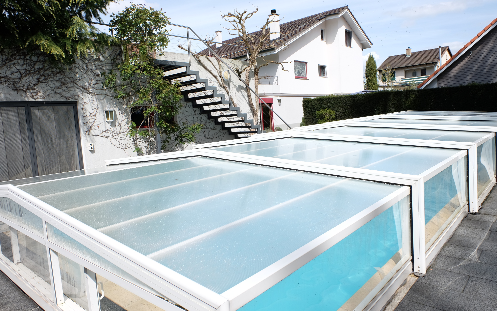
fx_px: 339
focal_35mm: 25
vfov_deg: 49.3
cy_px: 152
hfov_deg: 72.5
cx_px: 247
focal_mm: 16
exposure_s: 1/400
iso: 200
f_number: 6.4
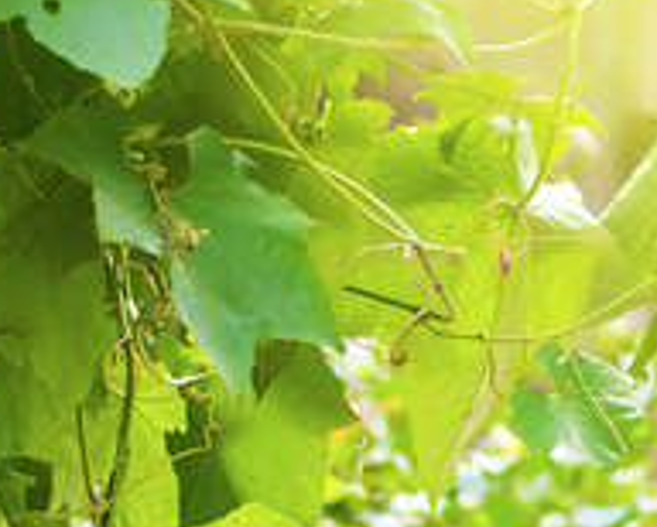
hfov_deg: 7.7
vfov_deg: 6.2
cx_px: 628
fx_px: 4866
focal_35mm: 250
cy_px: 394
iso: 200
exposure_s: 1/800
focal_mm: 50
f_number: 2
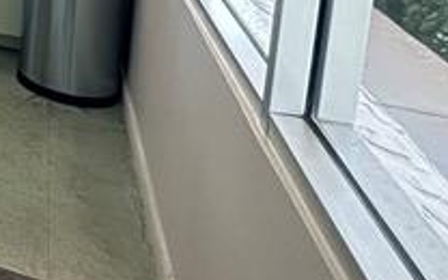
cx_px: -319
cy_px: -146
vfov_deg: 19.6
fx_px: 696
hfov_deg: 23.2
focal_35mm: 57
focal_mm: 2.22
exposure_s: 1/96
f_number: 2.2
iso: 320
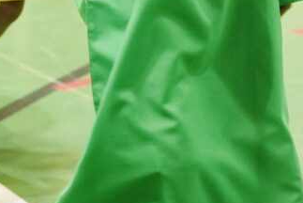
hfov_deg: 13.1
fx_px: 1319
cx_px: 97
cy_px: -174
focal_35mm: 157
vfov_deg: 8.4
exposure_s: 1/125
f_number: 2.8
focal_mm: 33
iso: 1000
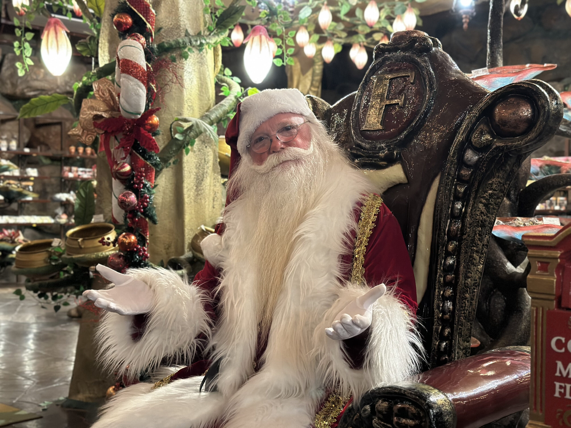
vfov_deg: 30.3
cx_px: 286
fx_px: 792
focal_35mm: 48
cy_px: 214
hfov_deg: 39.7
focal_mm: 6.86
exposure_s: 1/40
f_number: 1.78
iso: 500
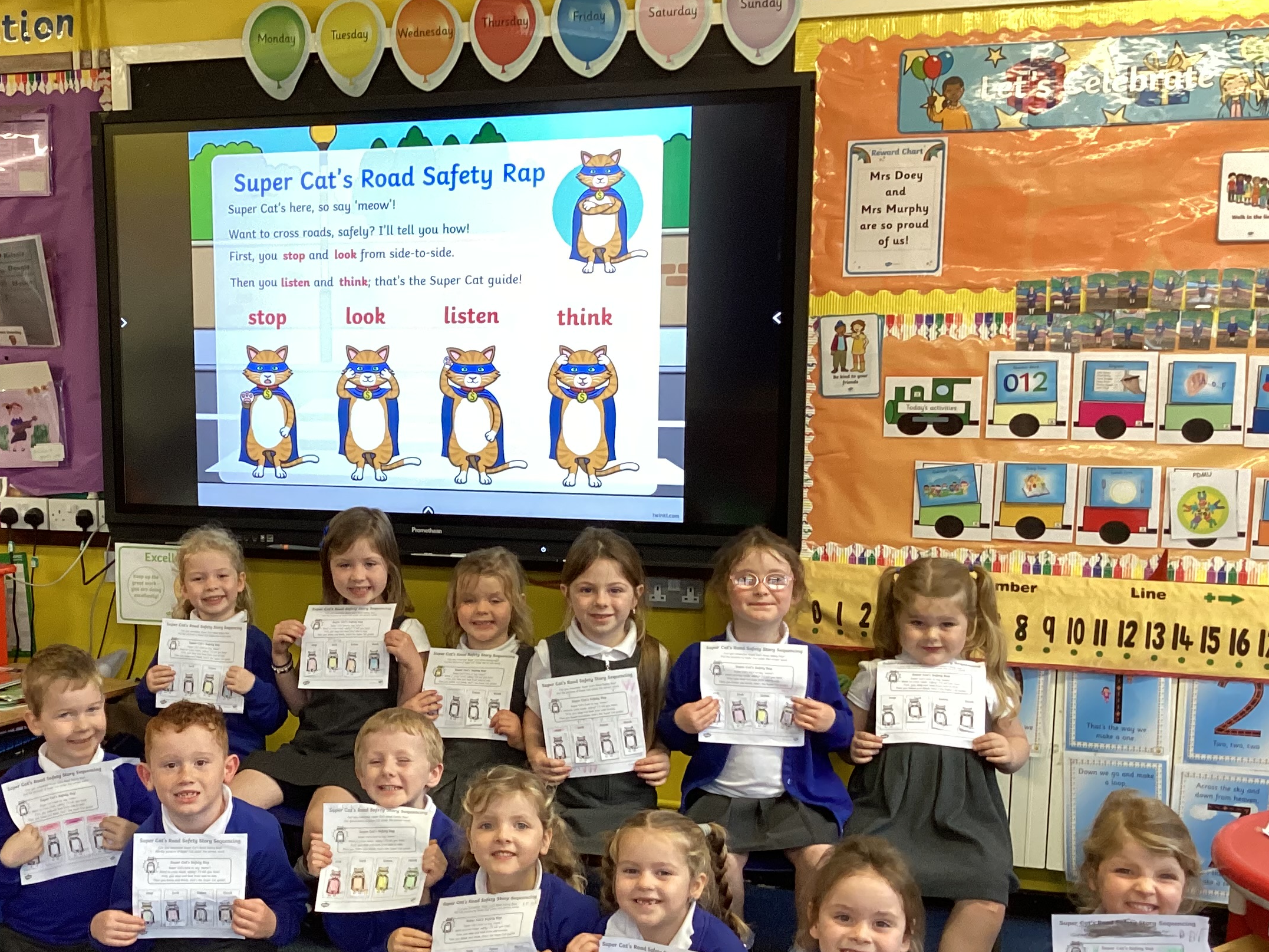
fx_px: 1723
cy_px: 545
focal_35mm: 47
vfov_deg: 30.8
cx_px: 341
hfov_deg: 39.5
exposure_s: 1/60
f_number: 2.4
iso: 200
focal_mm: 3.3
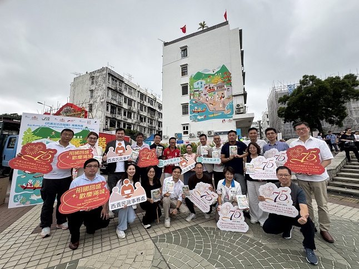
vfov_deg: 85.6
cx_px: 180
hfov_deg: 102.1
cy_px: 134
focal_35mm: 14
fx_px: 145
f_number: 2.2
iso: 125
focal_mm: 2.22
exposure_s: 1/99
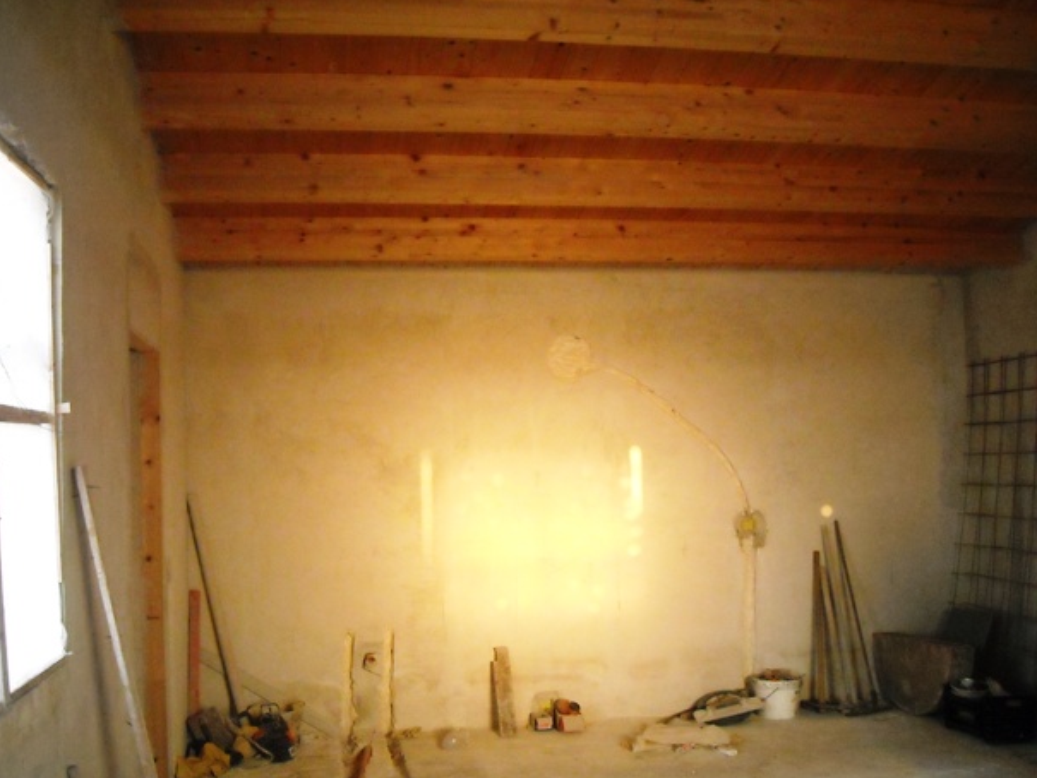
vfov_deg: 38.7
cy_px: 398
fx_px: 1109
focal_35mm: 37
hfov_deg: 50.1
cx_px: 490
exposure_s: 1/125
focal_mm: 5.7
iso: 800
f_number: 2.8
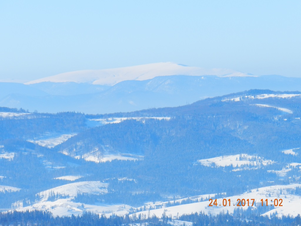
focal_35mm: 340
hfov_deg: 5.8
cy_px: 113
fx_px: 2956
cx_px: 150
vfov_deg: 4.4
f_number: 5.5
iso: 160
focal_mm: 60.5
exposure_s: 1/1000
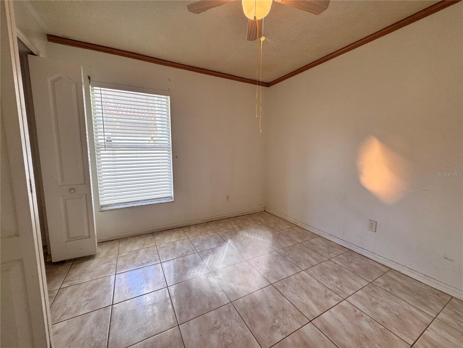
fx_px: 187
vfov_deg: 85.7
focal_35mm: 14
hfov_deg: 102.1
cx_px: 232
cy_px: 174
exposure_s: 1/120
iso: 100
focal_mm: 2.22
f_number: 2.2
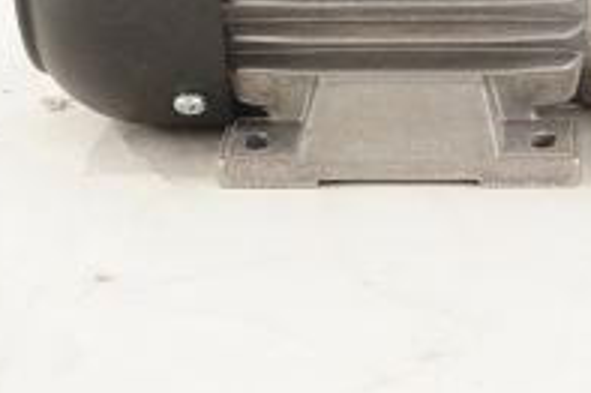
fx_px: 2493
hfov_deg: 13.4
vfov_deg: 8.8
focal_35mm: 152
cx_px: 519
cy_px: -148
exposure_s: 1/125
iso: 1600
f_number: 10
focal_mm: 50
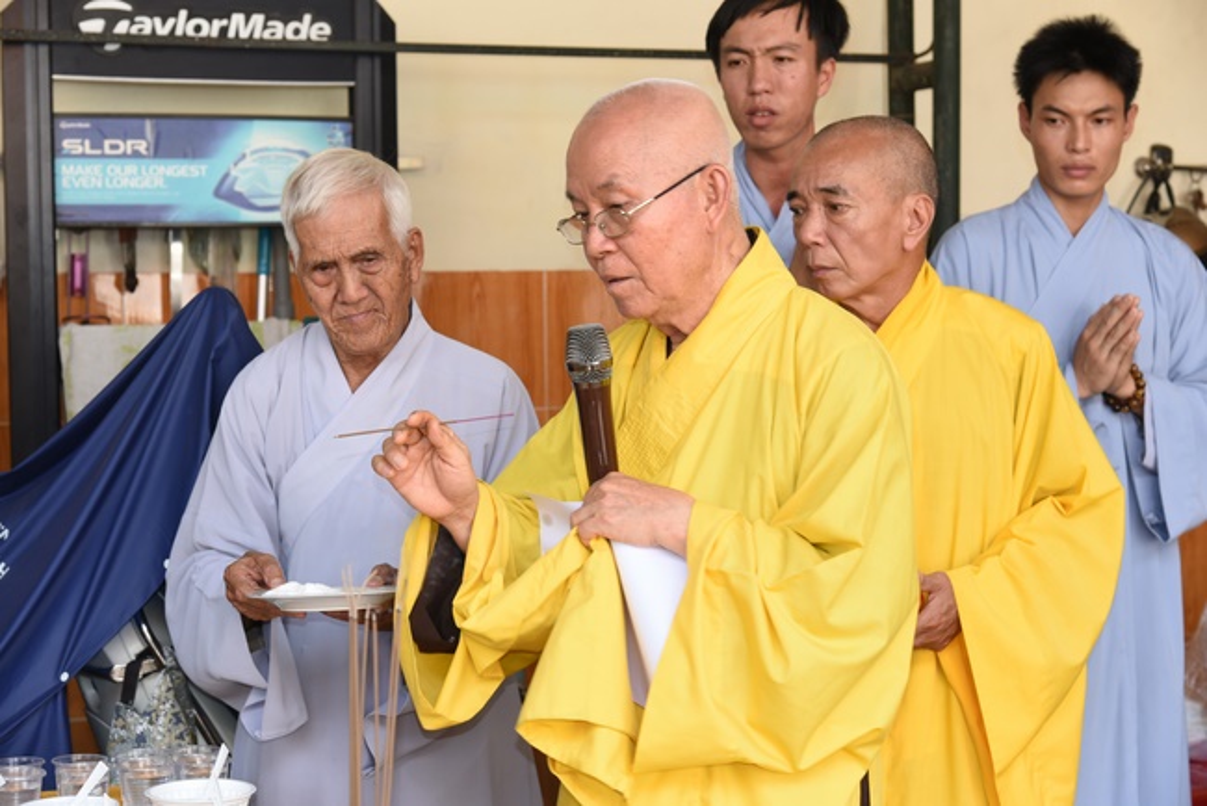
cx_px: 604
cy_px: 403
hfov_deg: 30.9
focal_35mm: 65
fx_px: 2180
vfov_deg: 20.9
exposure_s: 1/80
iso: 400
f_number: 5.6
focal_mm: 65
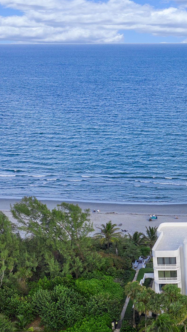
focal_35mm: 62
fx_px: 547
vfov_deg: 33.7
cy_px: 201
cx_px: 281
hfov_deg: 17.4
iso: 100
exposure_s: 1/320
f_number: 6.3
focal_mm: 10.26
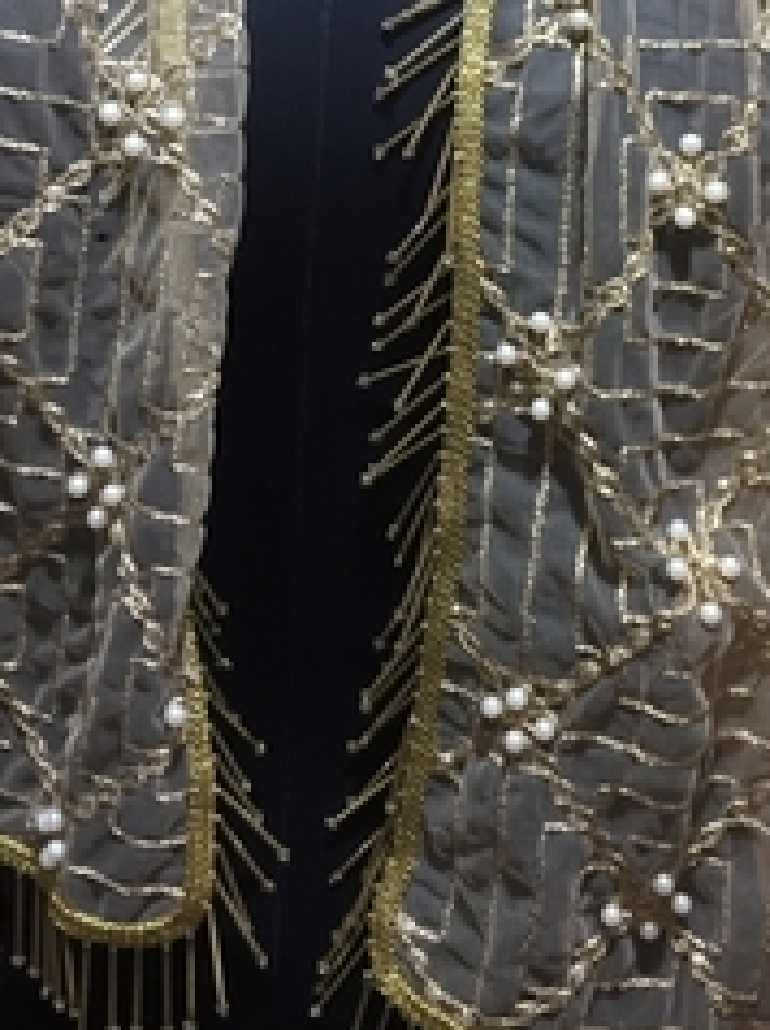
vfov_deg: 30.6
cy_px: 143
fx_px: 1812
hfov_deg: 24.0
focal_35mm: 61
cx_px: 357
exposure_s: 1/33
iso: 125
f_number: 2.2
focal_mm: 4.15
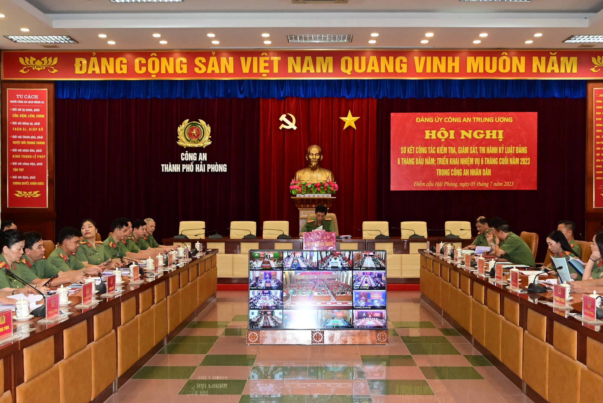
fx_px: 704
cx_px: 309
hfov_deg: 46.4
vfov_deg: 31.9
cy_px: 205
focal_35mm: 42
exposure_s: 1/200
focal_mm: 25
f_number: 5.6
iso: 2500
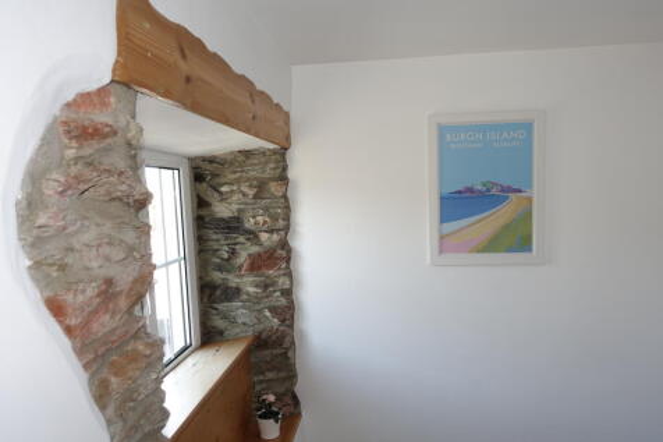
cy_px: 221
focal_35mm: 24
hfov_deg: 73.8
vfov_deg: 53.1
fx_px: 442
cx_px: 332
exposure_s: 1/40
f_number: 2.8
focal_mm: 8.8
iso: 125
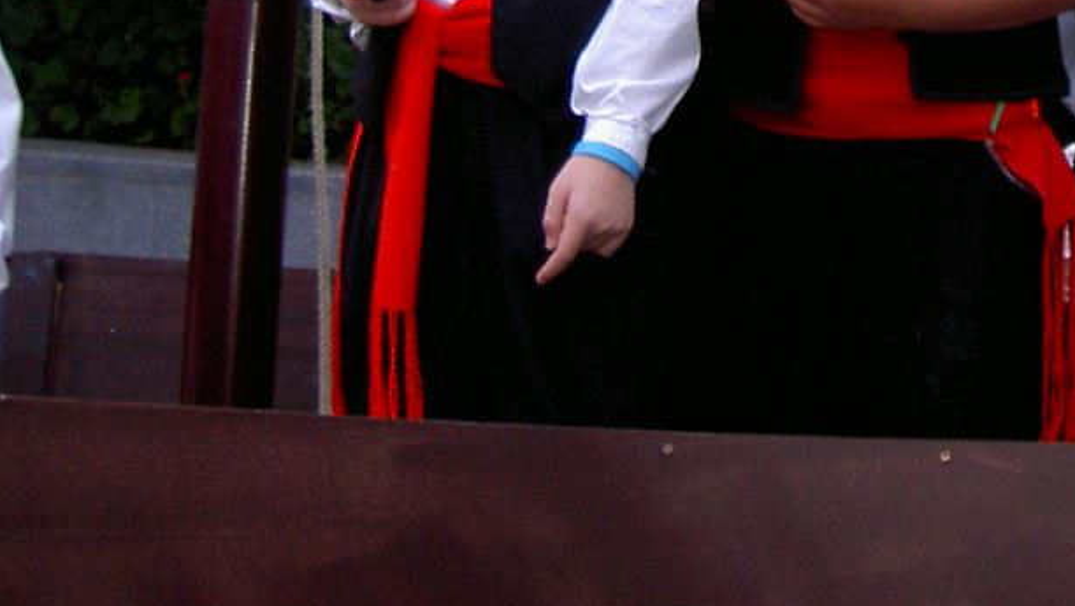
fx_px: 3166
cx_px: 1010
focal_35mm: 111
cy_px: -441
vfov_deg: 10.4
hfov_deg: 18.9
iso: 100
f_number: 2.8
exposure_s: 1/59.5
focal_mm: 8
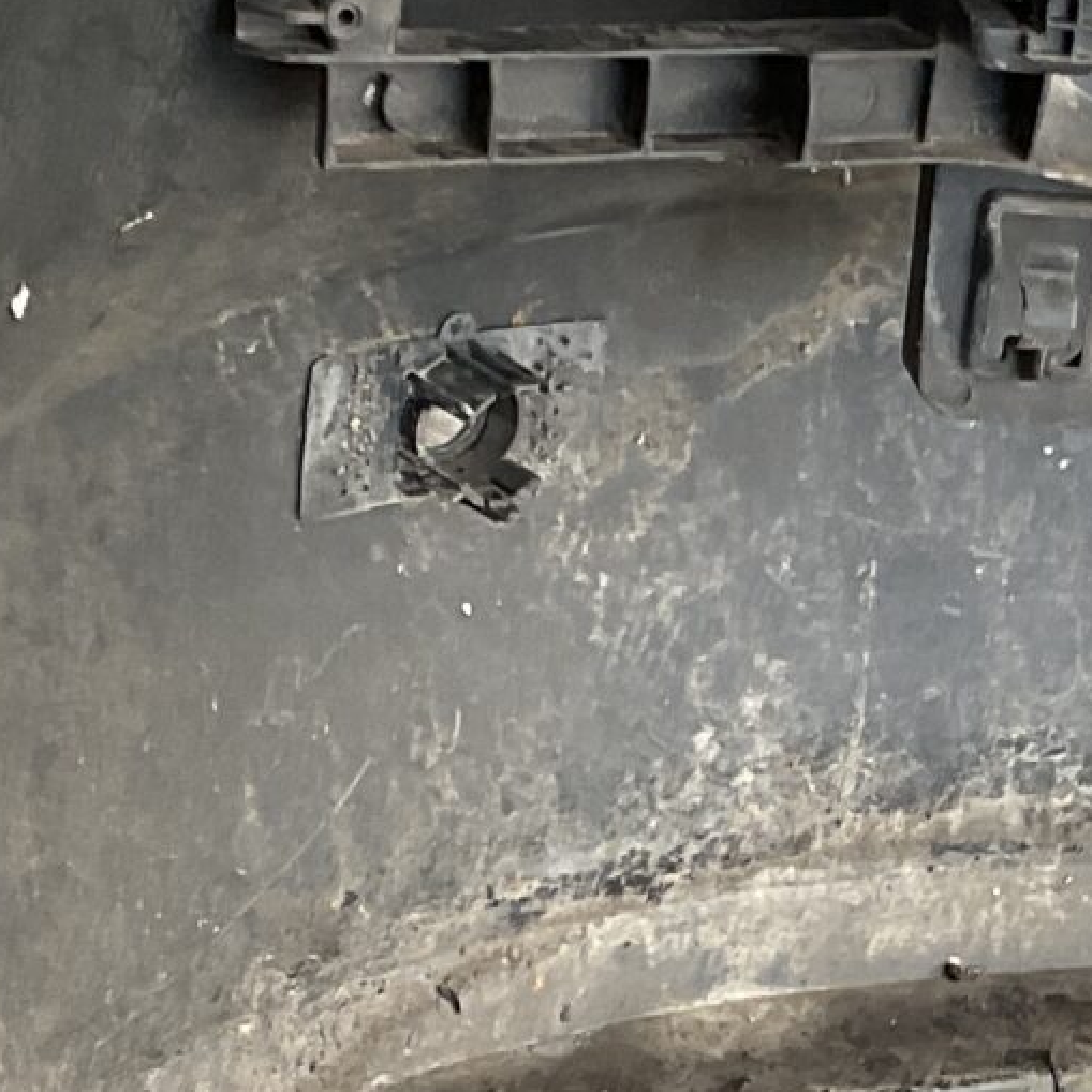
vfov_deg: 13.4
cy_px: 912
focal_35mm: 129
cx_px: 933
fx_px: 4604
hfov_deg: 13.4
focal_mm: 3
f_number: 1.8
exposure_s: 1/120
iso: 40
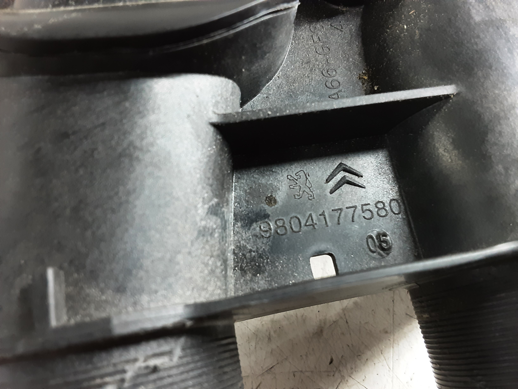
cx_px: 259
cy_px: 194
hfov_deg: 65.3
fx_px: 404
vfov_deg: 51.4
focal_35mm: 27
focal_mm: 2.91
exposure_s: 1/25
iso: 200
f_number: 1.9
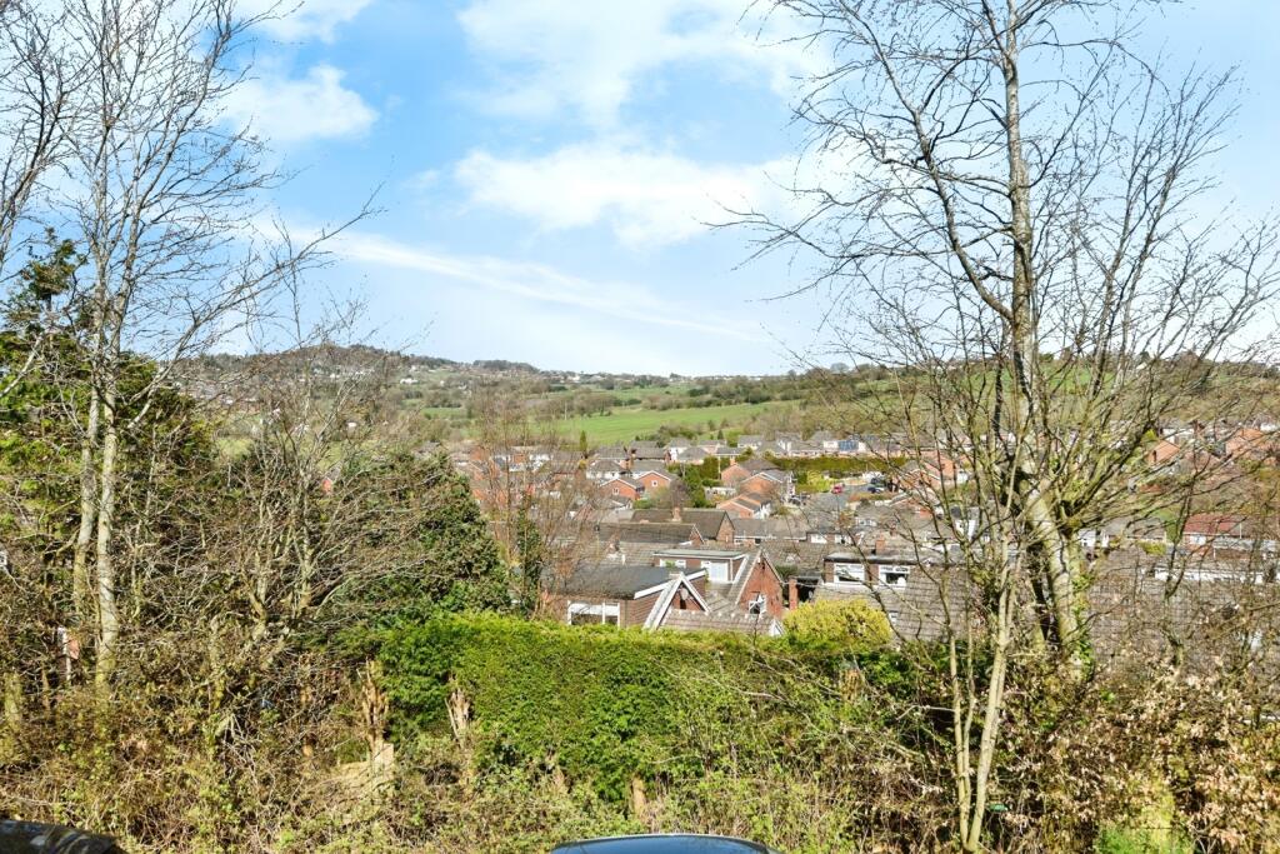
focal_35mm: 35
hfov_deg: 54.4
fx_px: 1245
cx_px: 640
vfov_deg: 37.9
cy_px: 427
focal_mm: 35
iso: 400
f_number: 7.1
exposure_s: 1/1600
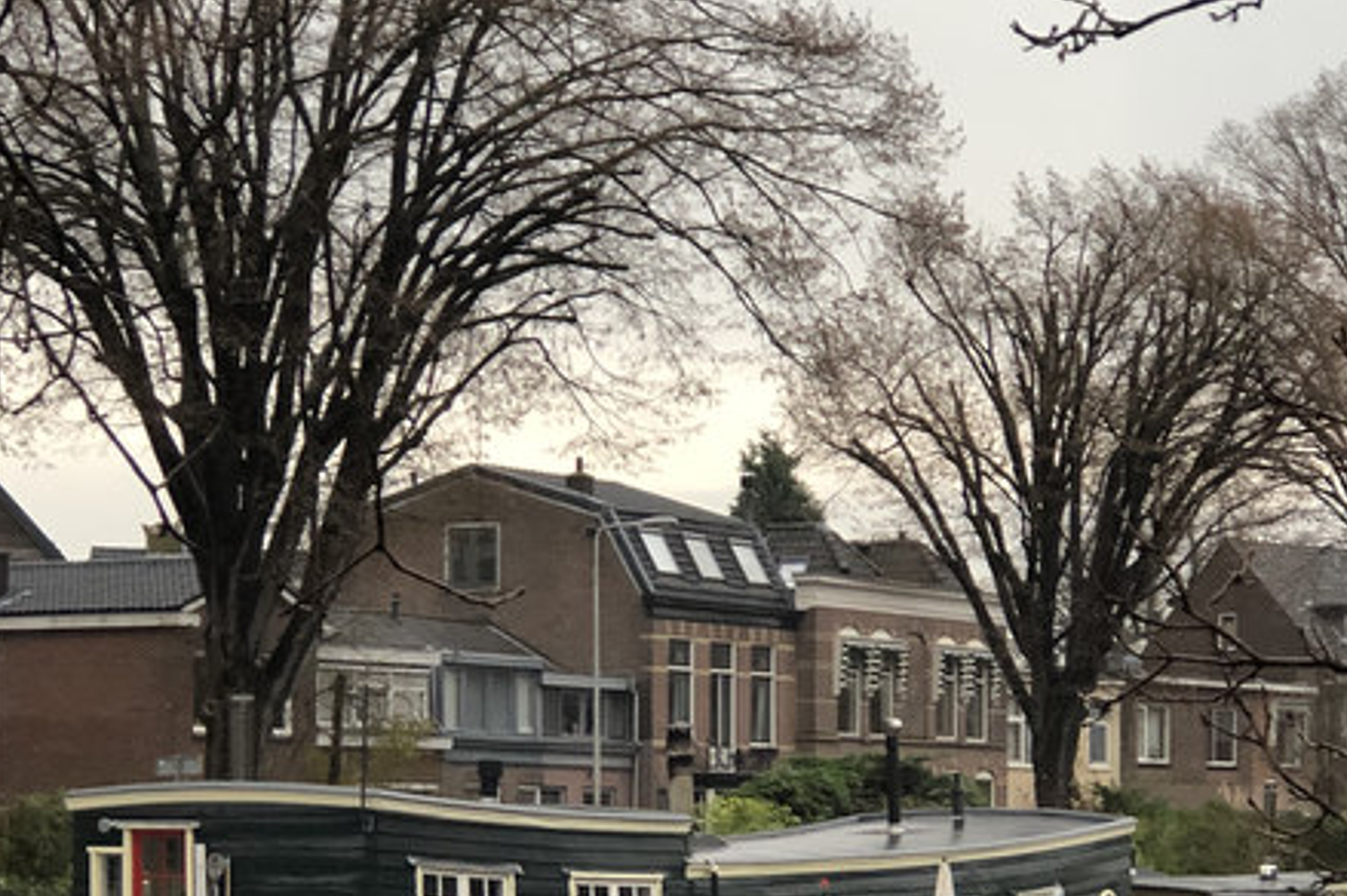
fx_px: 4711
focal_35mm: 126
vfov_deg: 10.8
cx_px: 690
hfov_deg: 16.3
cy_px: 792
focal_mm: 6.6
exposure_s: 1/120
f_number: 2.8
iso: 200
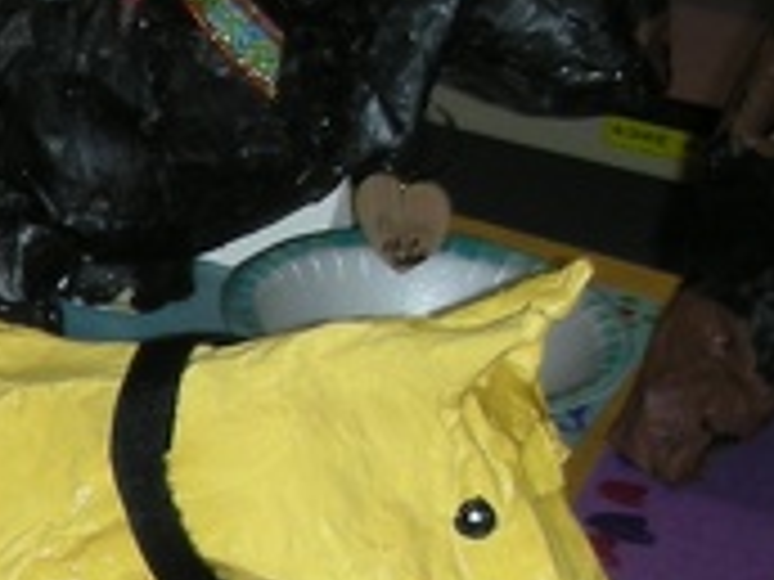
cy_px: 773
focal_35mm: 161
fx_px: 3600
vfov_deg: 9.1
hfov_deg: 11.1
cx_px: -774
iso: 50
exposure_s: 1/60
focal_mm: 5.8
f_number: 2.8
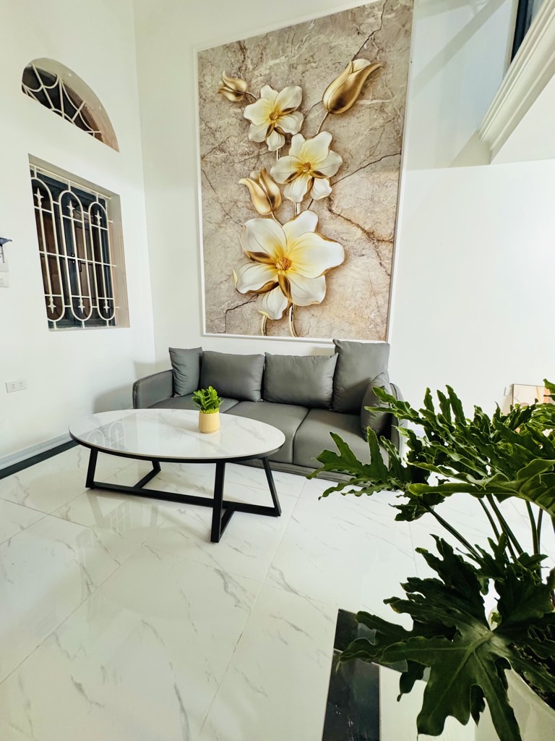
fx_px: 299
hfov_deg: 85.7
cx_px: 278
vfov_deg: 102.1
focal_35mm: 14
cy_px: 370
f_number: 2.2
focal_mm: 2.22
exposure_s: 1/50
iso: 320
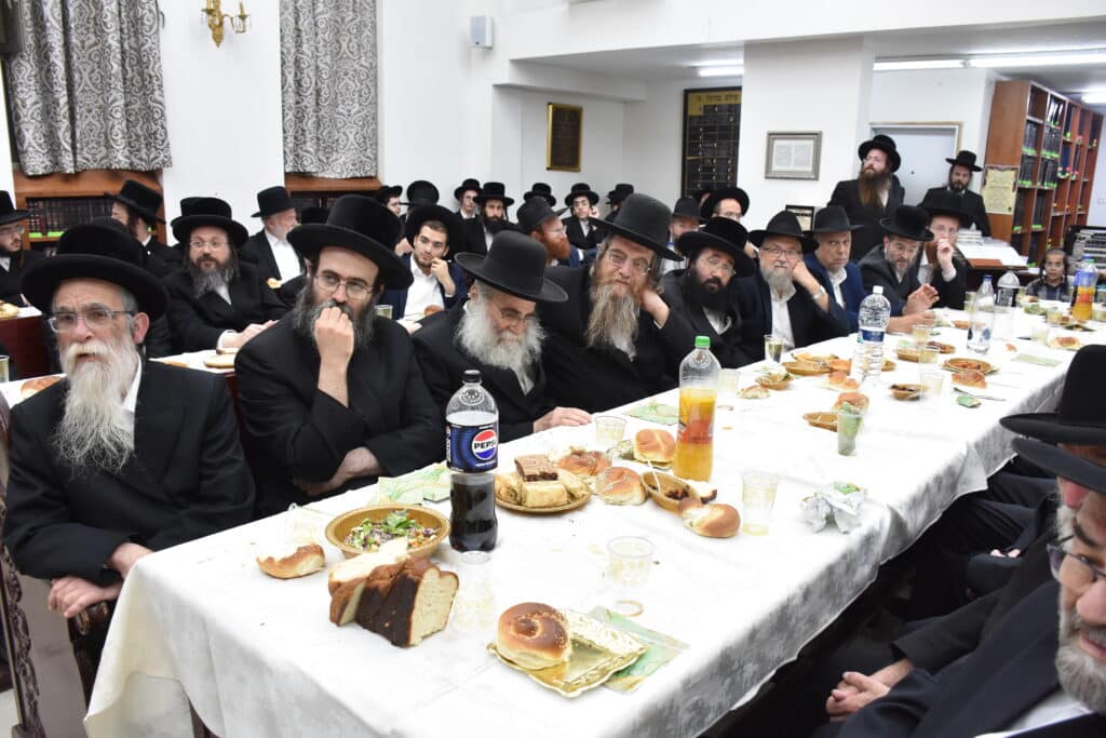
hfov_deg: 67.4
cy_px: 369
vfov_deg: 47.9
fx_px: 830
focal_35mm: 27
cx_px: 553
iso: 1000
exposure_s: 1/100
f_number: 5.6
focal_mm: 18
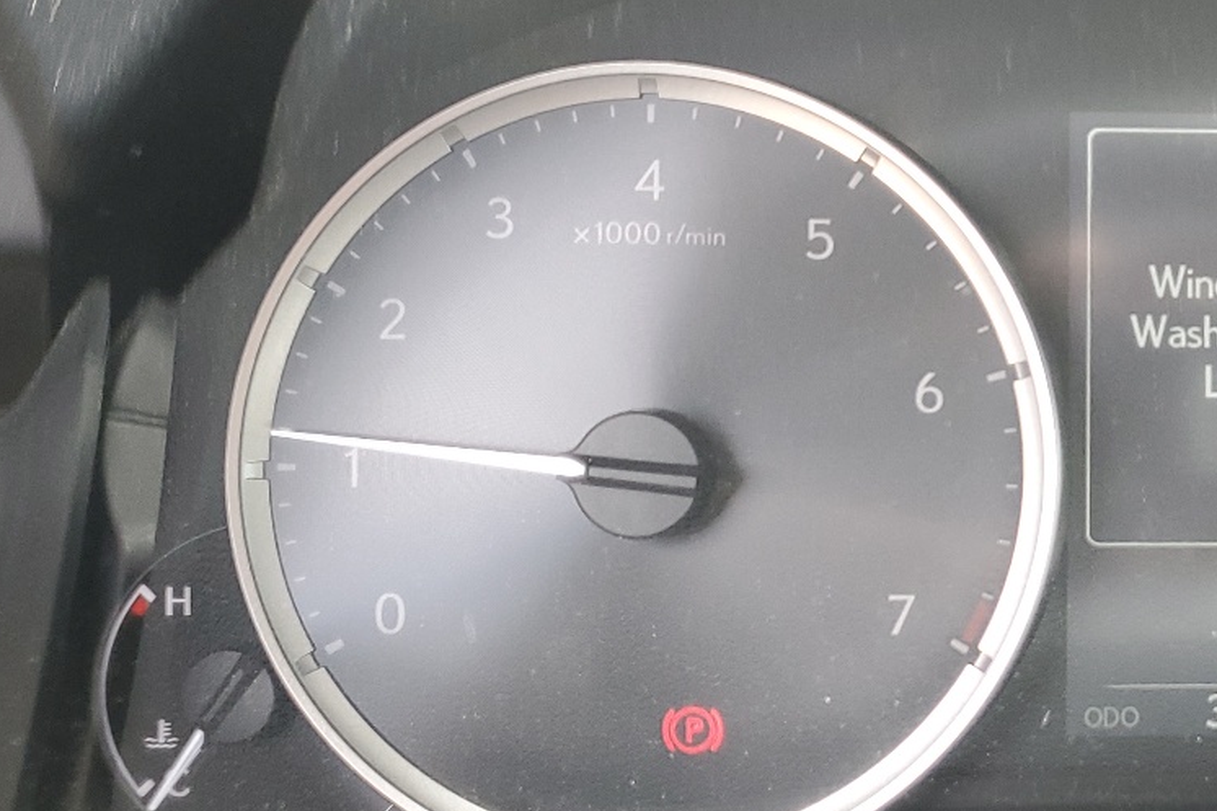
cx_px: 1219
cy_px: 339
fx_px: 1960
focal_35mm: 58
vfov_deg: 23.3
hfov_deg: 31.8
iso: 84
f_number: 1.5
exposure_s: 1/120
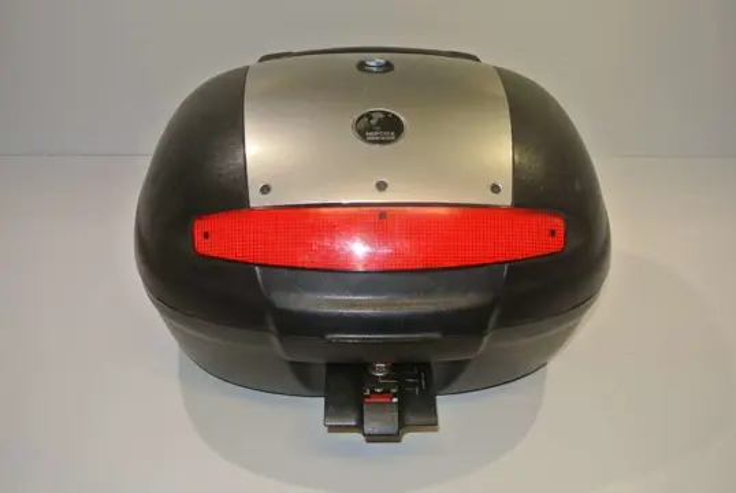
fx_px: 634
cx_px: 368
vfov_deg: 42.4
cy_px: 246
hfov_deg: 60.2
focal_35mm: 31
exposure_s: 1/60
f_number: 3.8
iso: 200
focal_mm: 11.8
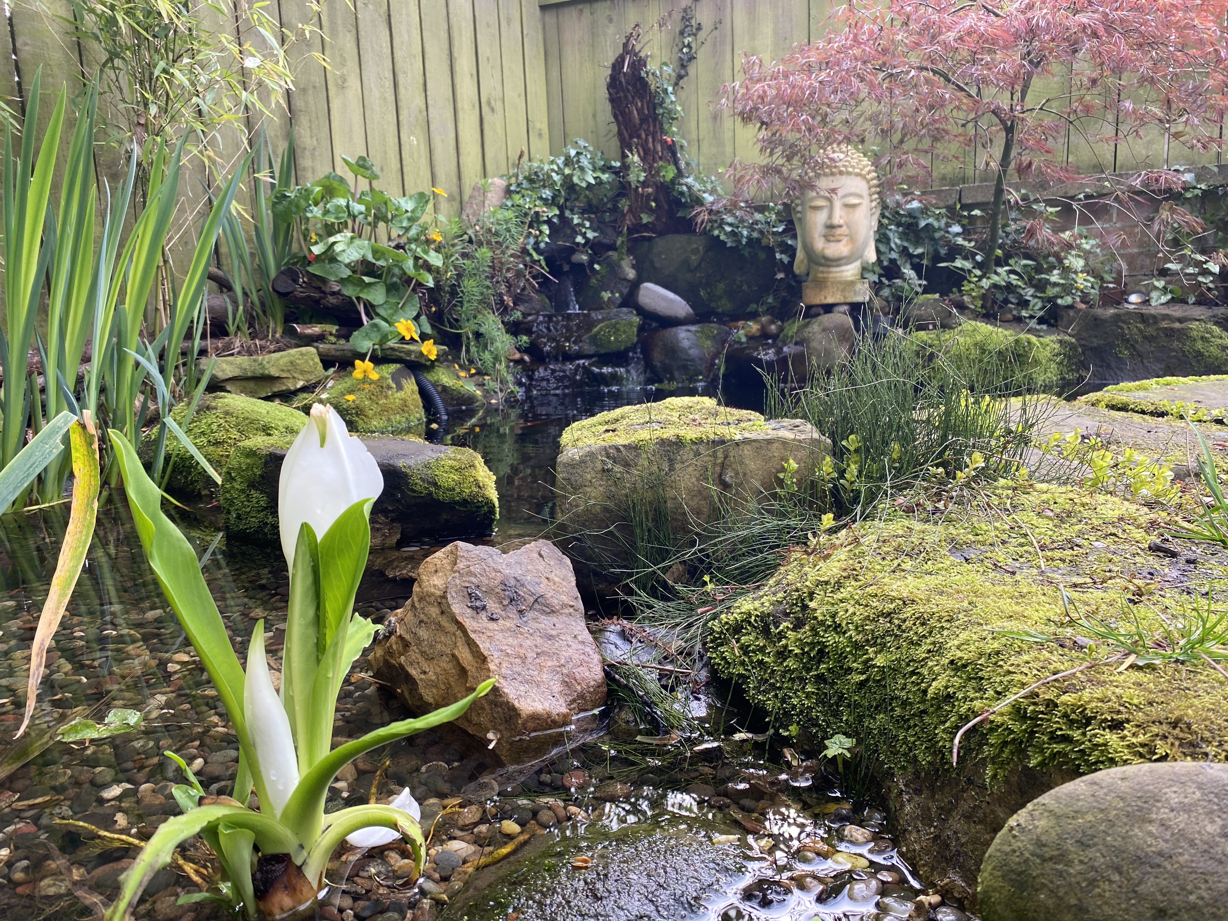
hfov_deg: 67.3
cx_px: 614
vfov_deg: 53.1
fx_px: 922
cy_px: 460
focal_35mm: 26
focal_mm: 4.25
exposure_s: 1/121
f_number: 1.8
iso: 50
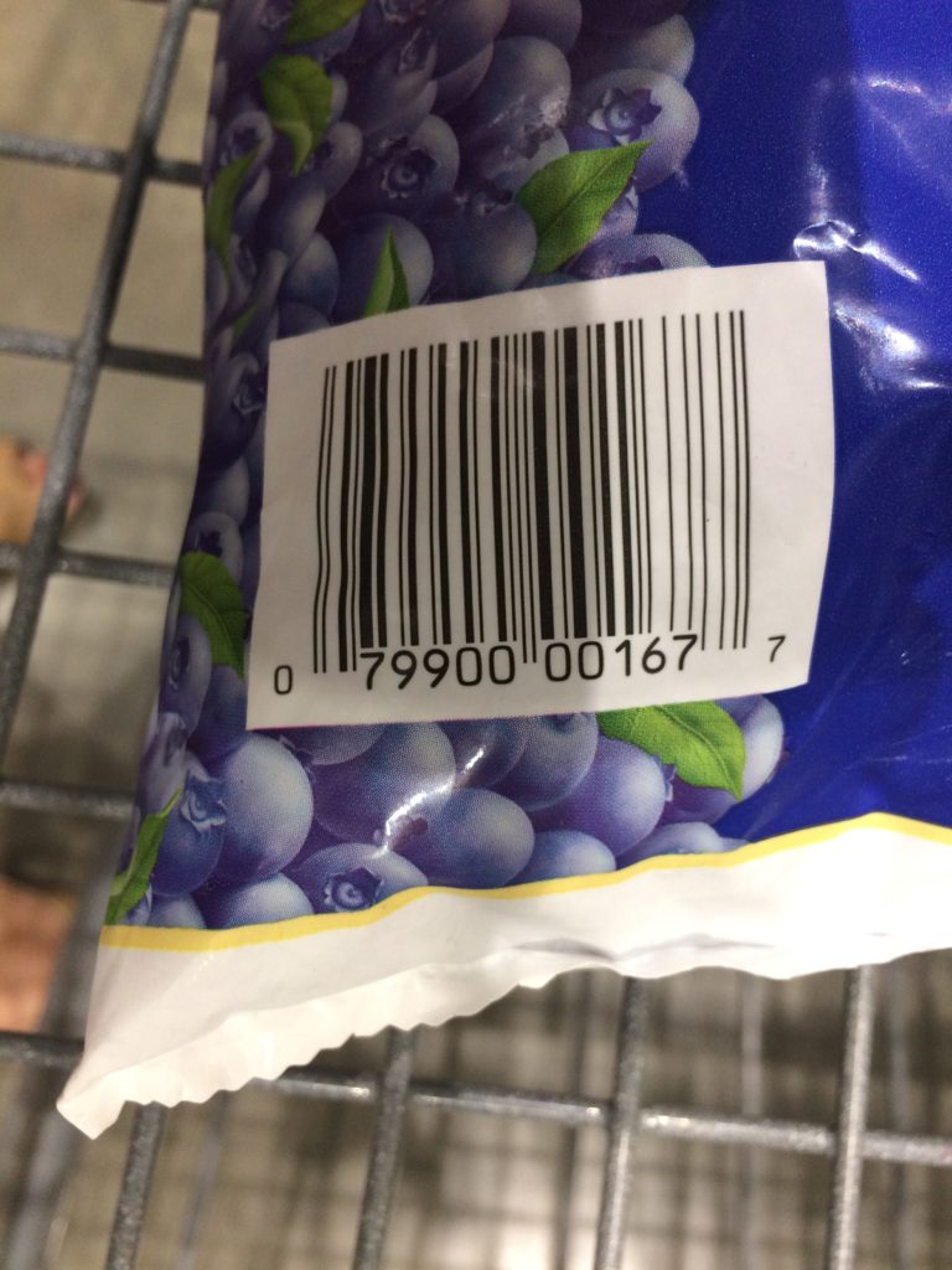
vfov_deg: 61.7
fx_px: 1063
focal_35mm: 29
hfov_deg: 48.2
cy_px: 635
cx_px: 476
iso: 125
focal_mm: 4.15
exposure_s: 1/30
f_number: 2.2
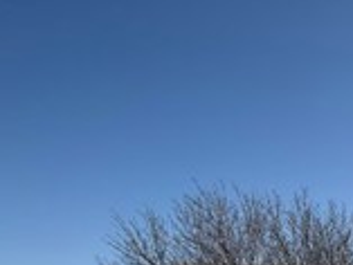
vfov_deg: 22.5
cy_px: 359
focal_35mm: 57
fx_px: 582
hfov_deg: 28.3
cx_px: 450
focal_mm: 2.22
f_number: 2.2
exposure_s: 1/1431
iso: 20
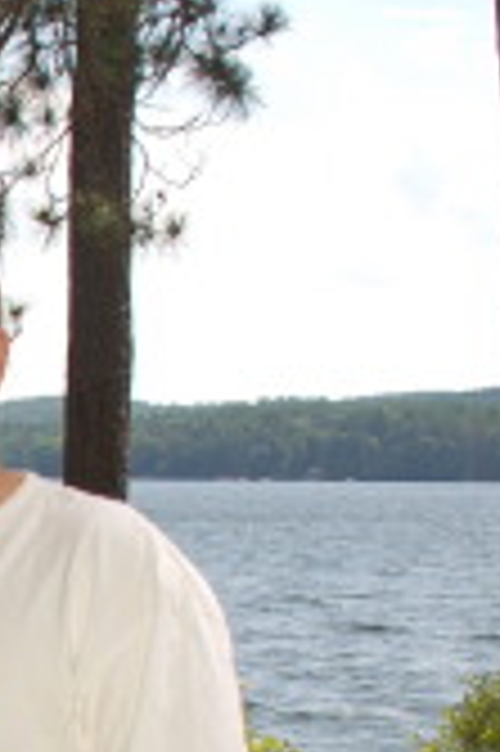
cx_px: -477
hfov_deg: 10.1
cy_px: 642
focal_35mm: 125
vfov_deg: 16.2
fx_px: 2617
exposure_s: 1/500
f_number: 5.6
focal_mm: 31
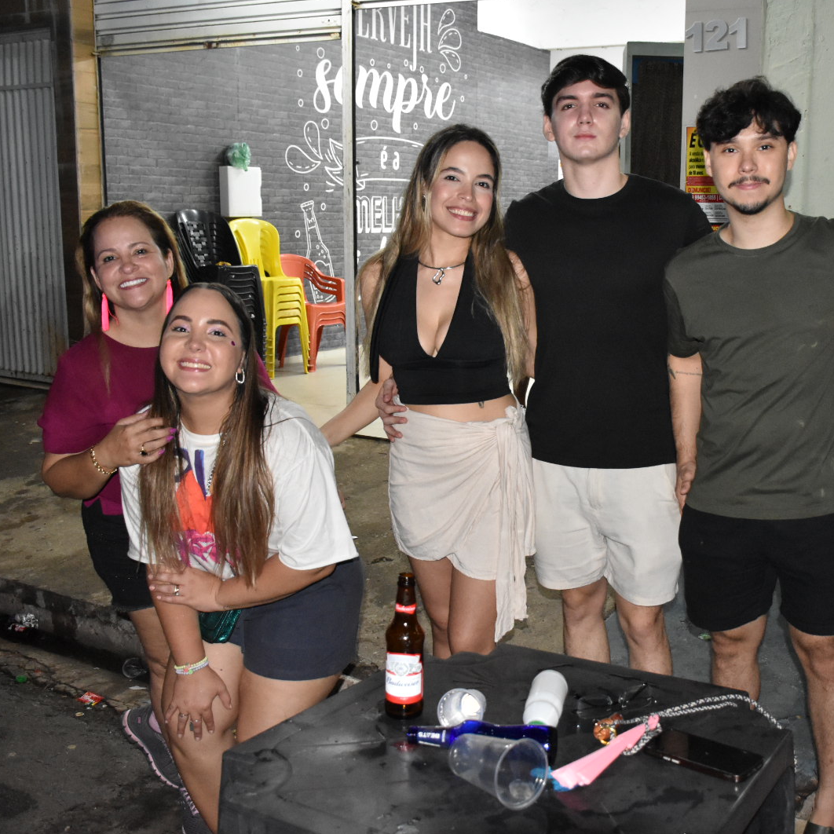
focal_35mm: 35
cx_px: 568
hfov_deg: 46.4
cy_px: 413
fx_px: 954
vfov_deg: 47.2
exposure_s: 1/100
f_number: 3.5
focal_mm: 18
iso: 3200
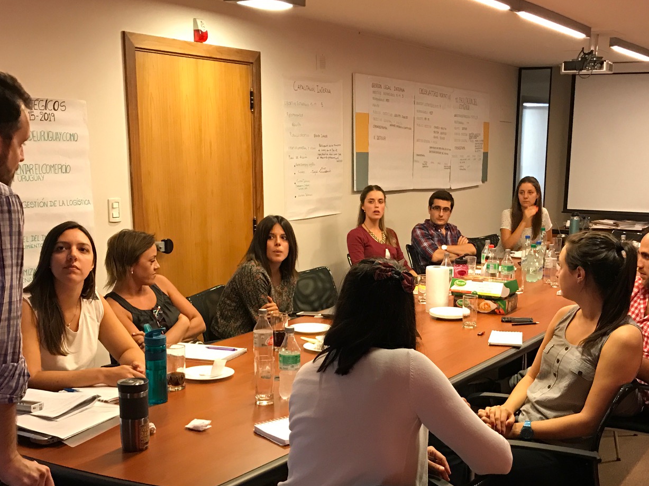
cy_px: 338
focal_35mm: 46
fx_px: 862
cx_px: 381
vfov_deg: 31.2
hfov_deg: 41.1
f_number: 1.8
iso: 80
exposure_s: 1/16
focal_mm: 3.99
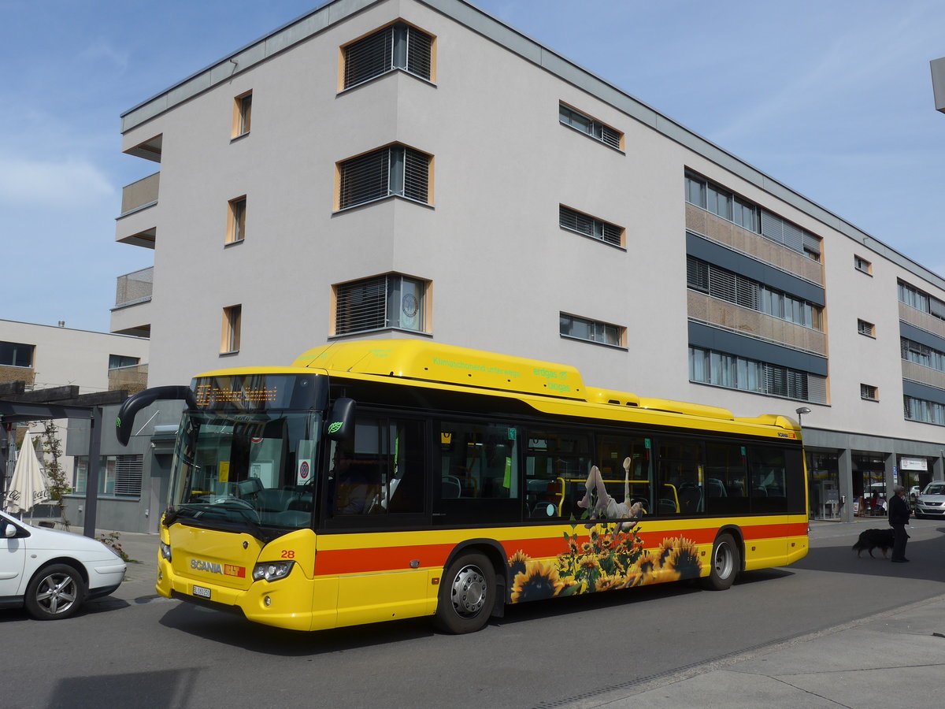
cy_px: 354
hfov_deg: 54.0
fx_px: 928
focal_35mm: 34
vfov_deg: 41.8
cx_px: 472
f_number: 3.2
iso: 80
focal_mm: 7
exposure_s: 1/1600
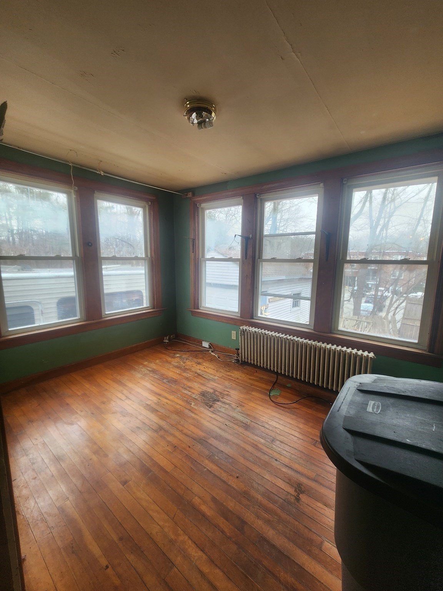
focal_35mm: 13
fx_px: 222
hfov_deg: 89.9
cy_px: 296
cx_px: 222
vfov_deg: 106.2
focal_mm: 2.2
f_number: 2.2
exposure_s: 1/60
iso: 100
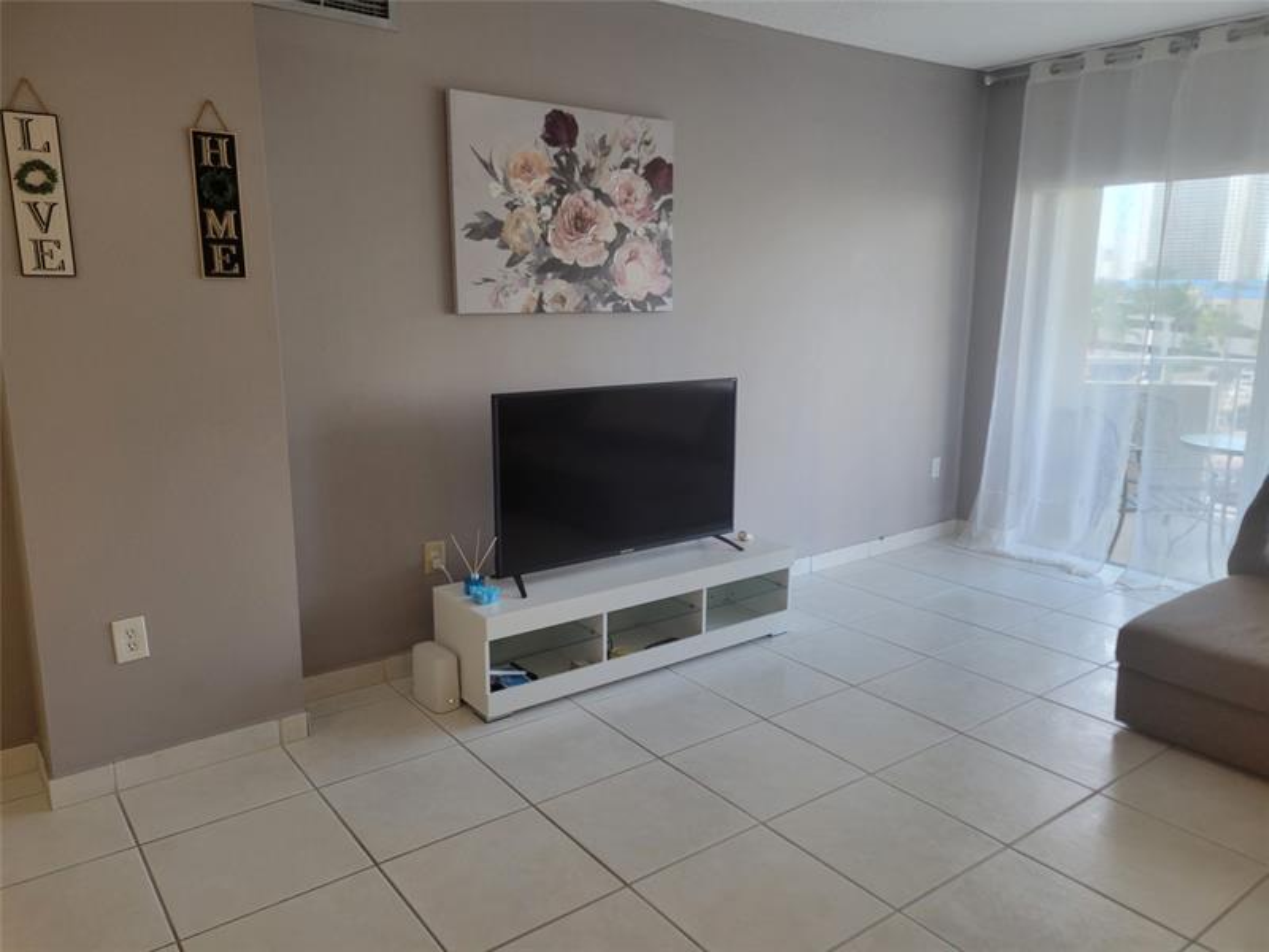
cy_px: 476
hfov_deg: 67.3
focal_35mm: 26
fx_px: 953
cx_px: 634
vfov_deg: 53.1
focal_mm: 5.4
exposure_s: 1/120
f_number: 1.8
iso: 200
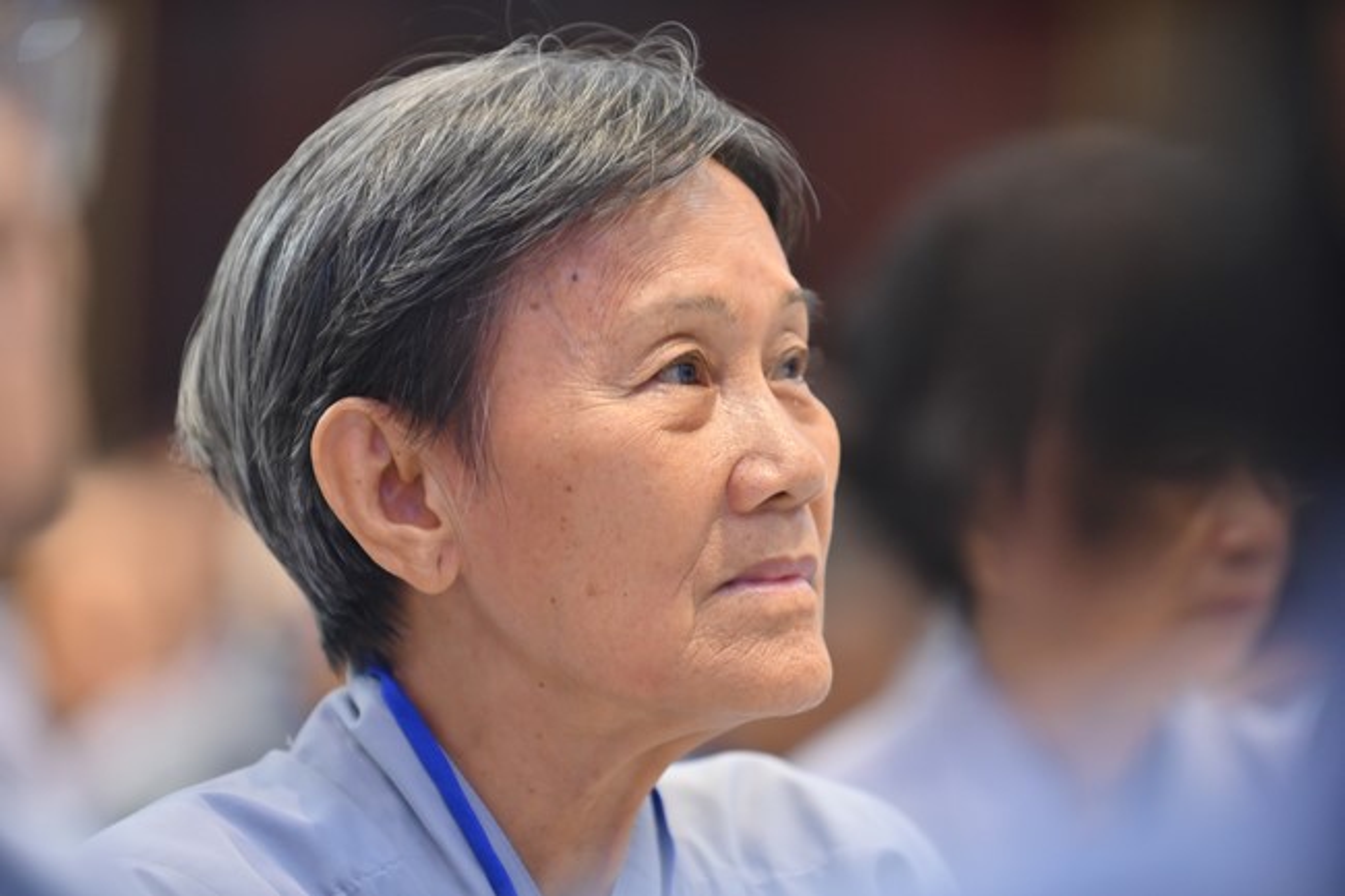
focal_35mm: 200
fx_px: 7470
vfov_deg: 6.9
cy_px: 448
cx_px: 672
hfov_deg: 10.3
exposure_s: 1/80
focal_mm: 200
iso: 800
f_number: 2.8
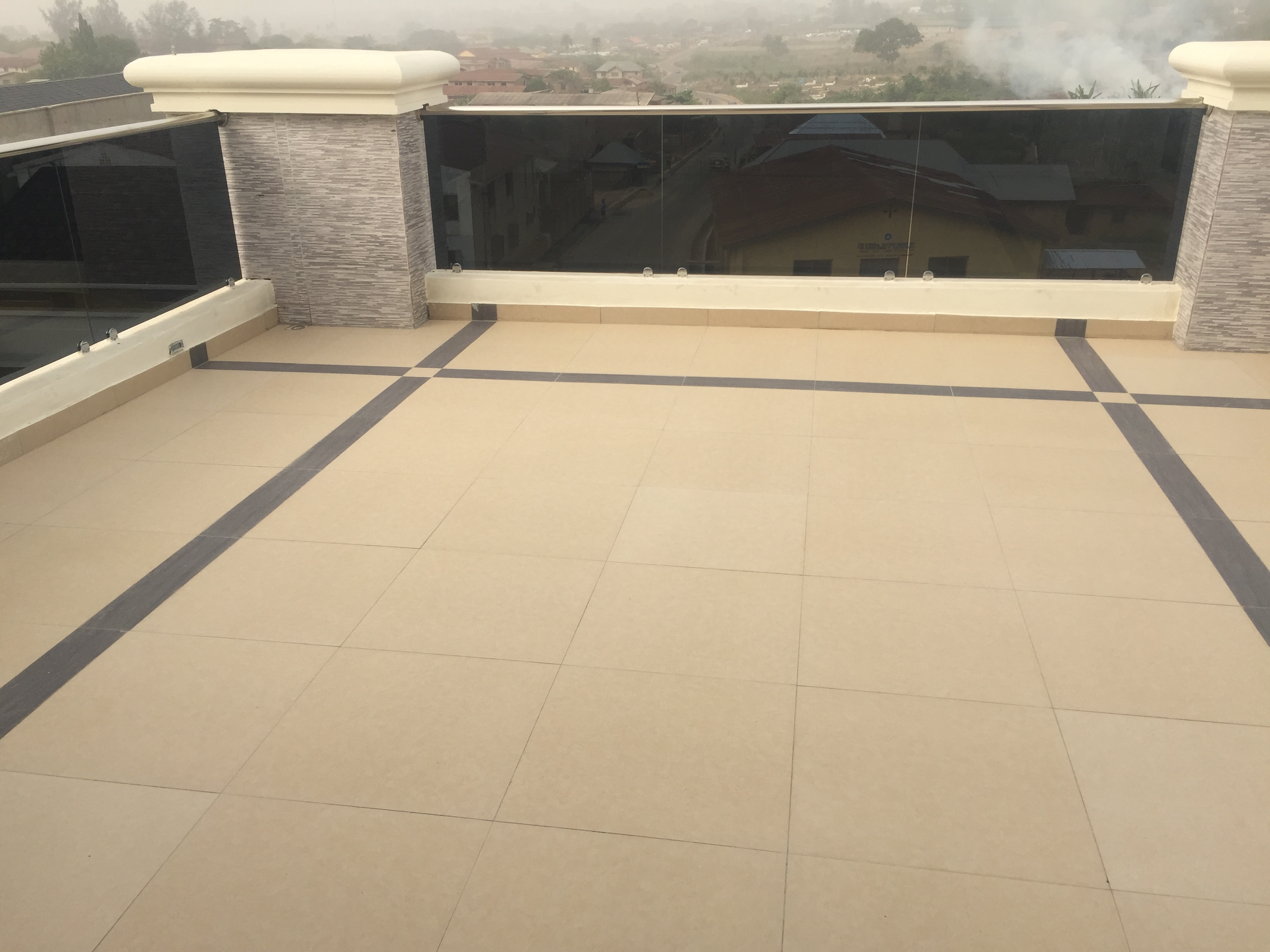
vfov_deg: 48.2
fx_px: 1064
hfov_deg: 61.7
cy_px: 476
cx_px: 635
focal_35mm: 29
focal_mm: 4.15
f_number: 2.2
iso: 32
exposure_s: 1/1130
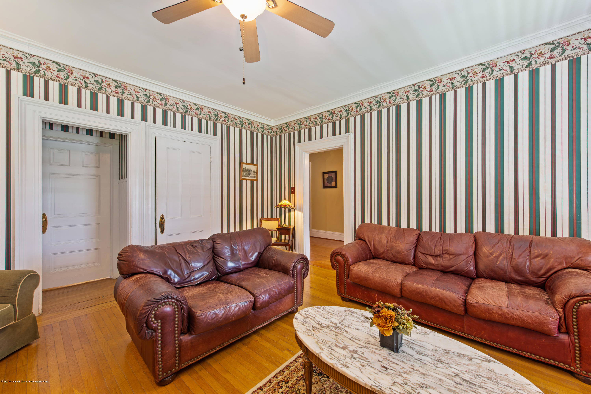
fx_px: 230
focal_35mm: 14
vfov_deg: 81.2
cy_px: 197
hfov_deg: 104.2
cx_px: 296
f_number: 8
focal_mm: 14
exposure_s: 1
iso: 100
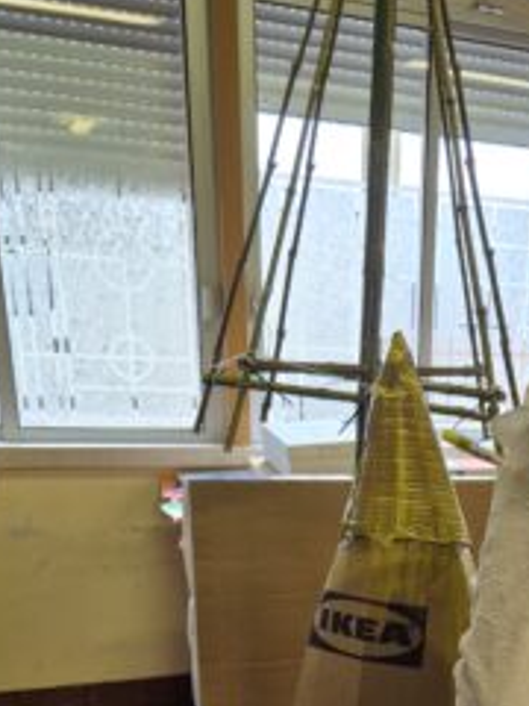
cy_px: 712
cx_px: 466
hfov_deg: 29.2
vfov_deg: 35.7
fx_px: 978
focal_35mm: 48
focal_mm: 5.4
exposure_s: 1/100
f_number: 1.8
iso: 200
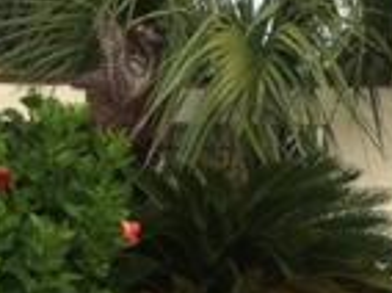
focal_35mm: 131
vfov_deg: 11.3
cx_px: 75
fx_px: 1481
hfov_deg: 15.0
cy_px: 213
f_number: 2.2
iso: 32
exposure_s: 1/933
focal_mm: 4.15
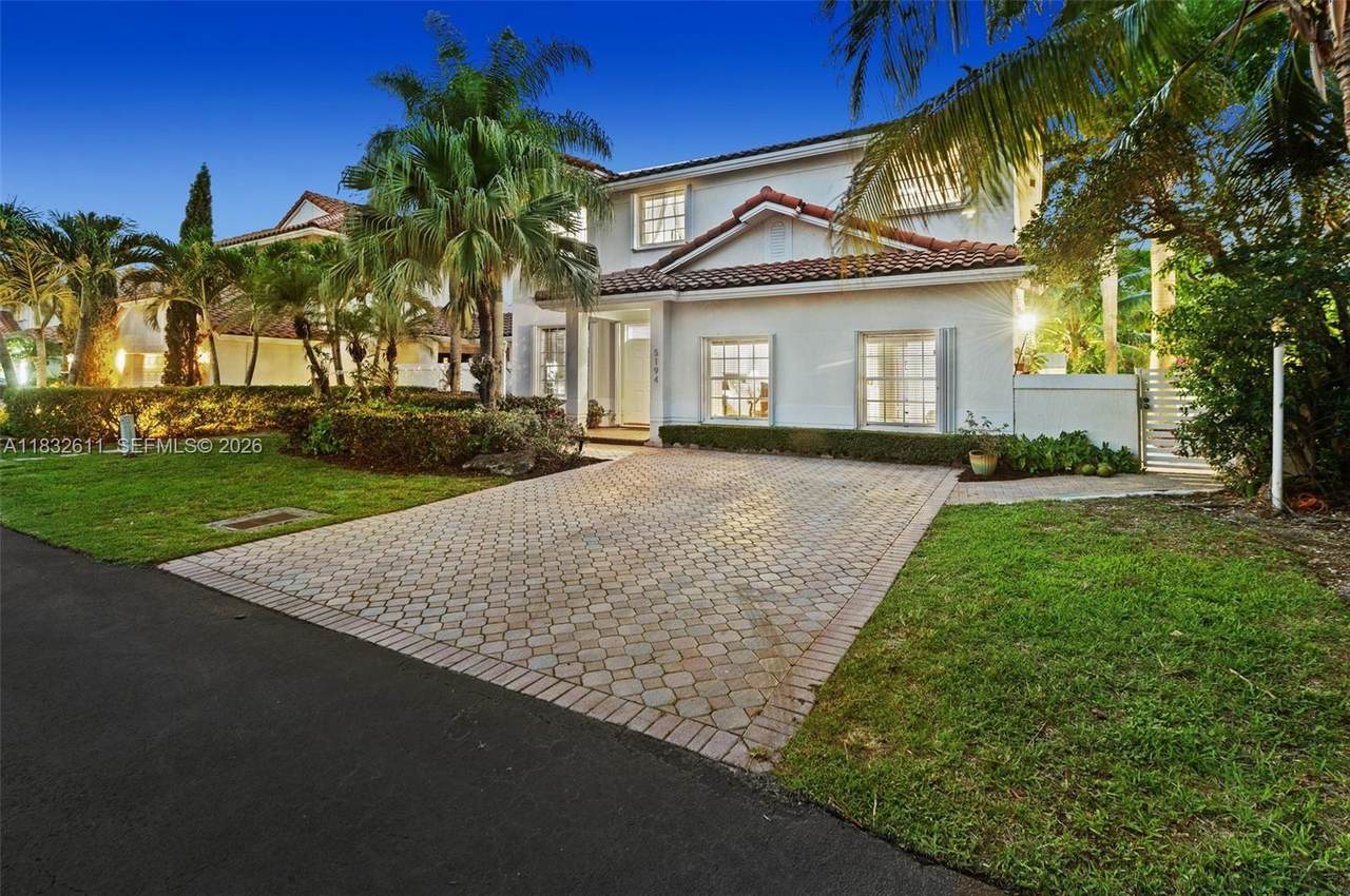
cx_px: 675
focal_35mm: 16
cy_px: 448
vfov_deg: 73.6
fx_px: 599
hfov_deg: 96.8
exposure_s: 10
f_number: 8
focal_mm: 16
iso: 200
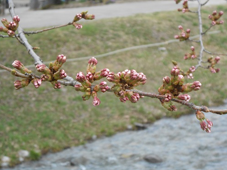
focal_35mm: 121
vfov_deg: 12.2
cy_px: 86
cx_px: 114
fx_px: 793
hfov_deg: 16.3
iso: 400
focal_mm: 21.2
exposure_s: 1/400
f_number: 5.5
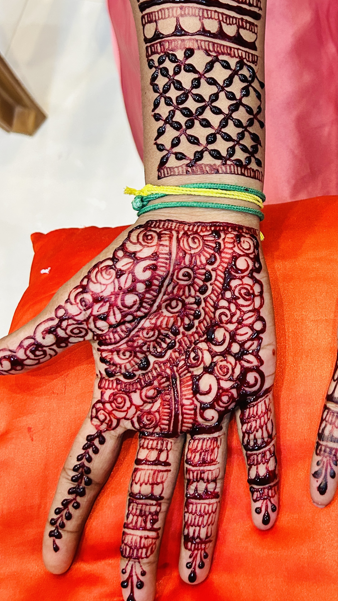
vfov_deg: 50.0
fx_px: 637
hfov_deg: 28.3
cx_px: 317
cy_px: 224
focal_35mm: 40
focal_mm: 5.7
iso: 400
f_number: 1.5
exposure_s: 1/33
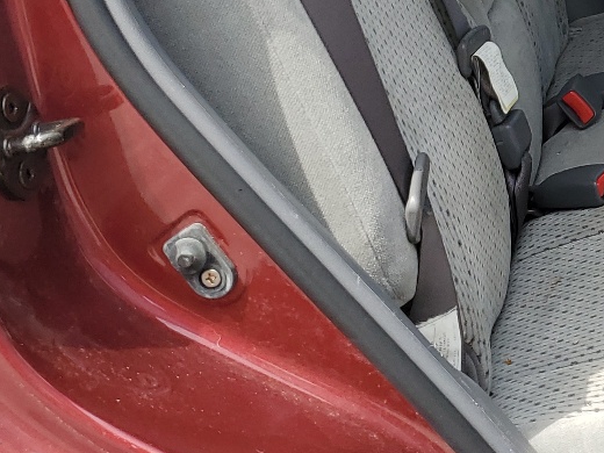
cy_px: 7
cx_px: 771
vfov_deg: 18.0
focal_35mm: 80
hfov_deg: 22.1
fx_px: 1396
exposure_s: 1/1250
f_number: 1.5
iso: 50
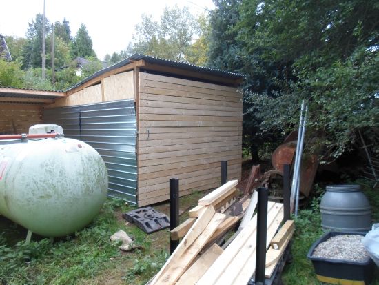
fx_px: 274
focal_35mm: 25
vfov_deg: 54.9
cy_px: 142
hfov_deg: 69.4
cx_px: 190
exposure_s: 1/90
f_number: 2.5
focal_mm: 4.5
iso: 80
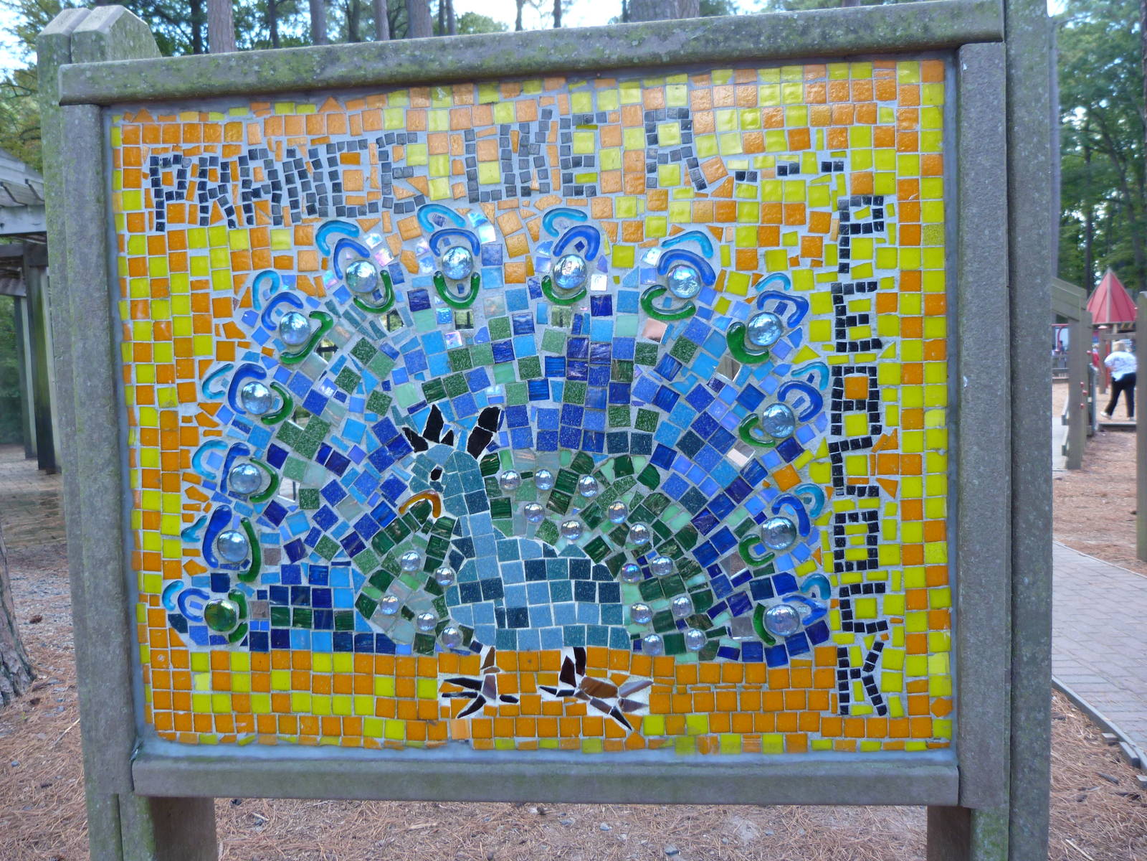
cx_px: 574
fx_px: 828
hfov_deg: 69.4
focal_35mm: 25
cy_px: 430
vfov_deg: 54.9
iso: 100
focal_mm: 4.5
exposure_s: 1/60
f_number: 2.8
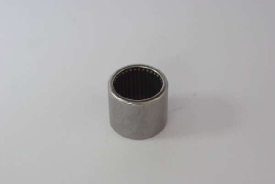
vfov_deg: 11.4
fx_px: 917
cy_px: 92
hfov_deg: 17.1
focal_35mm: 120
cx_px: 138
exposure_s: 1/10
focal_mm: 80
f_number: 8
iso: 800
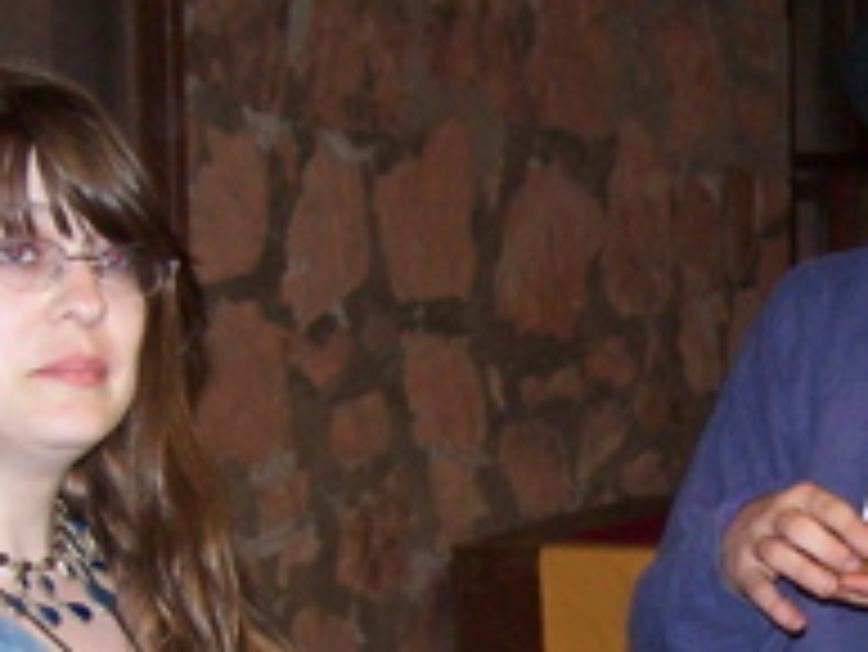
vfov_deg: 11.6
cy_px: 728
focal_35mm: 126
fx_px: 3161
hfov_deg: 15.4
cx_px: 850
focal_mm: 6.3
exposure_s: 1/60
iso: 140
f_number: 2.8
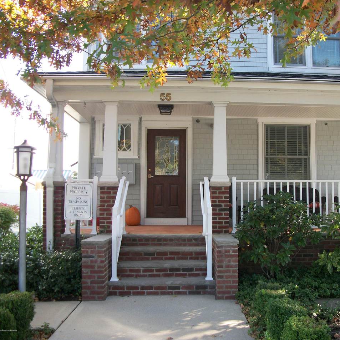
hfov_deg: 43.6
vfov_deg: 43.9
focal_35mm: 38
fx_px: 422
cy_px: 170
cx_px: 208
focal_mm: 5.7
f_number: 2.9
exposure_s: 1/125
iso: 80
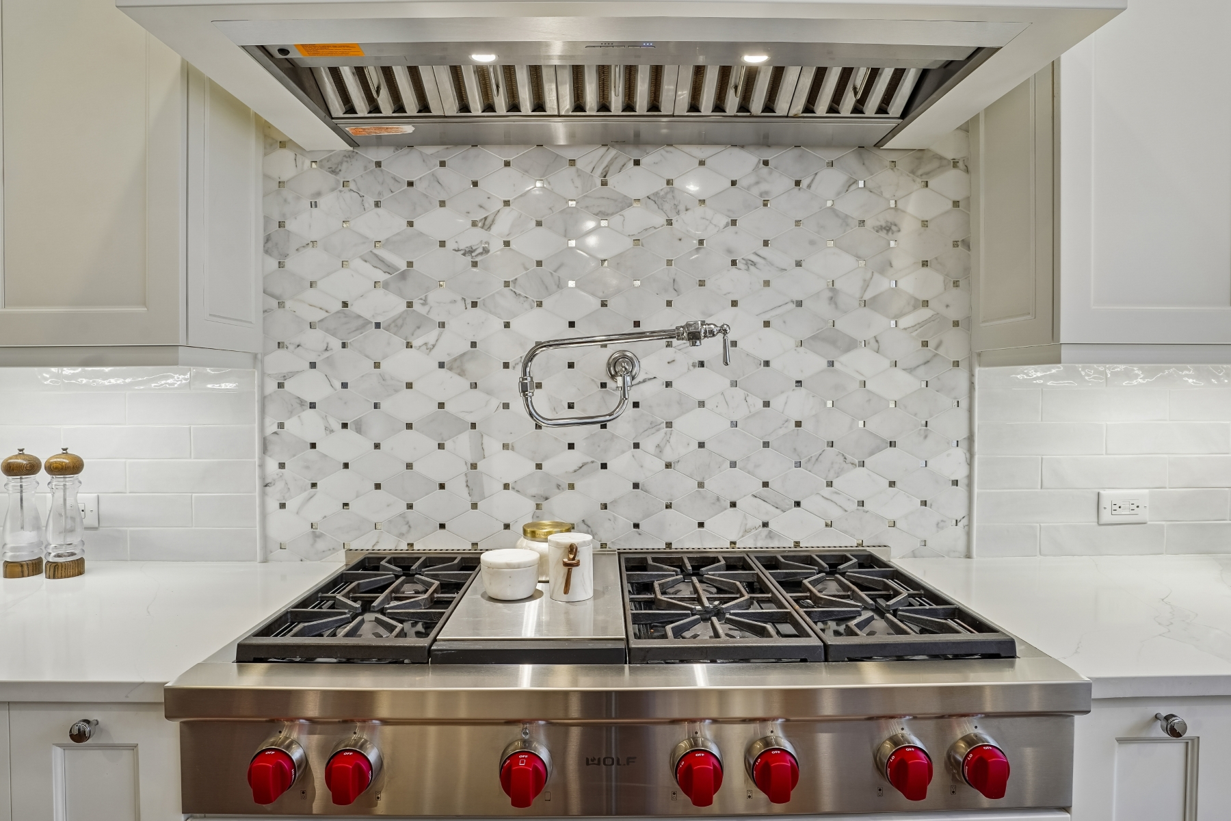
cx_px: 616
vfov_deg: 61.9
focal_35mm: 20
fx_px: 684
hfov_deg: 84.0
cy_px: 410
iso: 400
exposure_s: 1/25
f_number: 8
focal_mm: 20
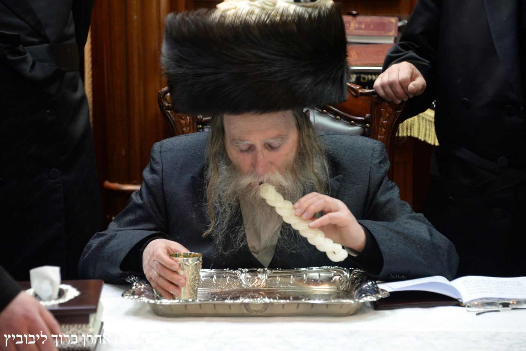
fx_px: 2484
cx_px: 263
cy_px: 176
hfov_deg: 12.1
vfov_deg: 8.1
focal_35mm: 170
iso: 2500
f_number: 5.6
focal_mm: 170
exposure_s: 1/60
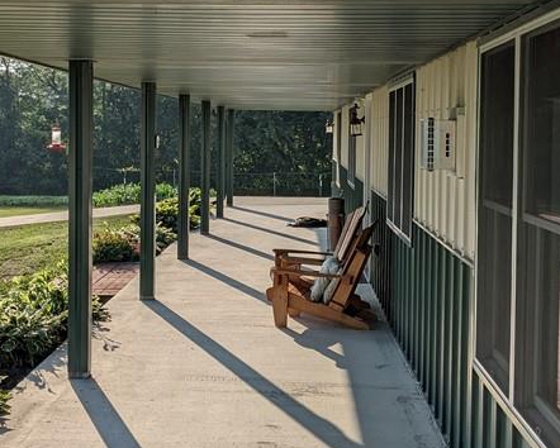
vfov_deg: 25.0
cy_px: 178
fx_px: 1011
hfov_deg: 30.9
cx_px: 233
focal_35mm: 61
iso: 52
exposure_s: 1/3356
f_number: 1.73
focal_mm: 4.38
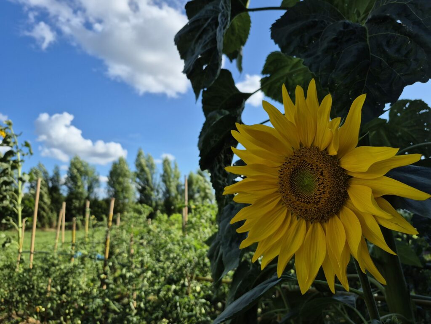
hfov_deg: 73.9
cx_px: 216
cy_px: 162
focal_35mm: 23
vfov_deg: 58.9
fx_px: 286
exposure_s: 1/1792
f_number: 1.8
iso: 25
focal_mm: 5.4
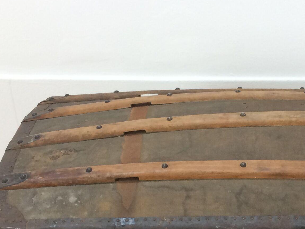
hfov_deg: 23.2
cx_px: 275
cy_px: 295
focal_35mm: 82
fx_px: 723
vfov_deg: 17.0
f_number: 2.2
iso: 50
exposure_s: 1/33
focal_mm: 4.15
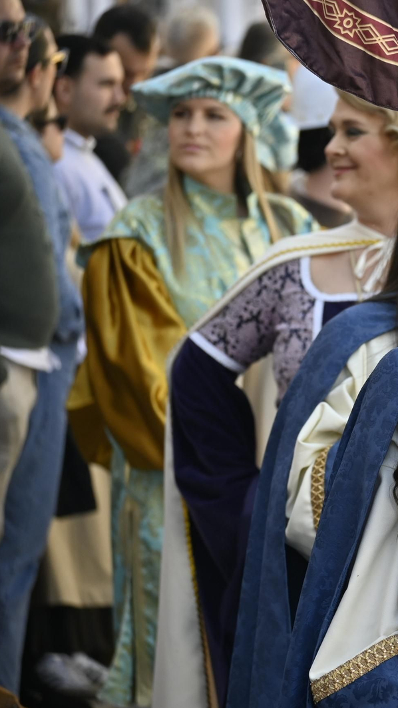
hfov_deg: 3.5
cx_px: 502
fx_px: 6431
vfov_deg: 6.3
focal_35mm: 343
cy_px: 354
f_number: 5.6
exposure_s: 1/400
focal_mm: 145
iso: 320
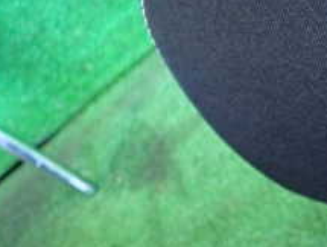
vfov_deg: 18.1
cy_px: -38
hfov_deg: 22.1
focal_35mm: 78
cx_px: 441
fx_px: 738
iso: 1000
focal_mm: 5.05
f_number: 2.2
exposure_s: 1/125
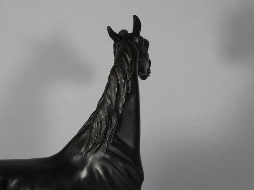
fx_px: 682
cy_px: 95
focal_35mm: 93
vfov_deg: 15.9
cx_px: 127
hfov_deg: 21.1
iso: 250
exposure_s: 1/80
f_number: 4.7
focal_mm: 16.6
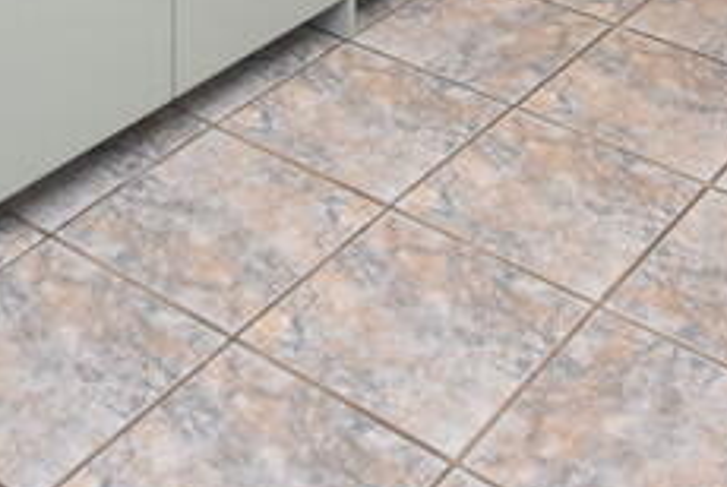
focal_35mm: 80
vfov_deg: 14.0
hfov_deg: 25.3
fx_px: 1618
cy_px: -536
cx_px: 395
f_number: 4.5
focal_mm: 12
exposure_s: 1/125
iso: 800
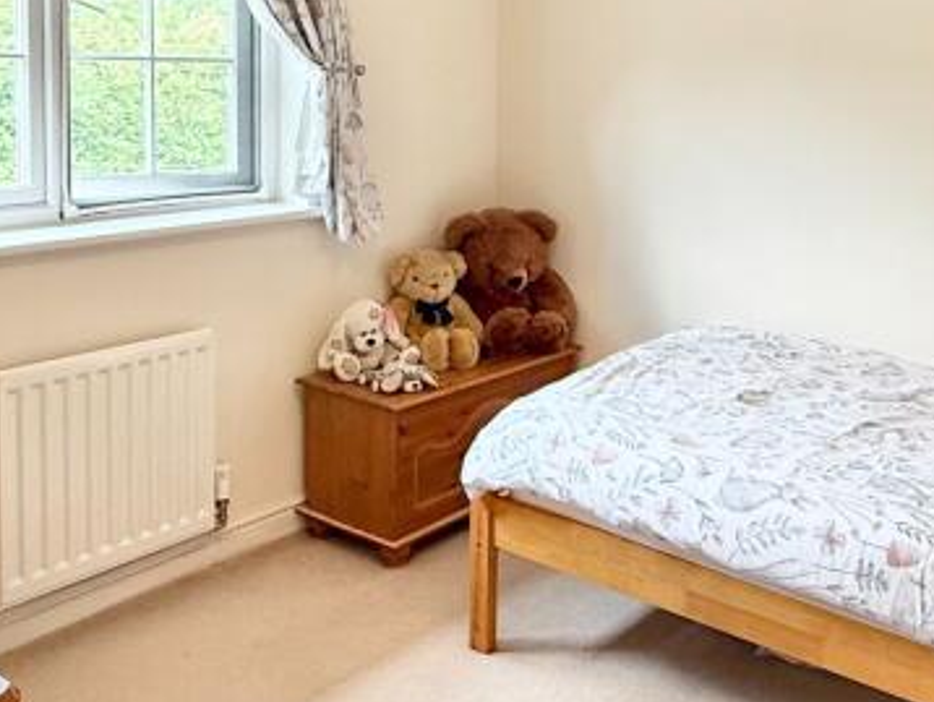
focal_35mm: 40
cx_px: 618
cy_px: 144
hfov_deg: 46.1
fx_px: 1080
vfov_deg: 34.9
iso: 160
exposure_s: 1/100
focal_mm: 2.22
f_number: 2.2
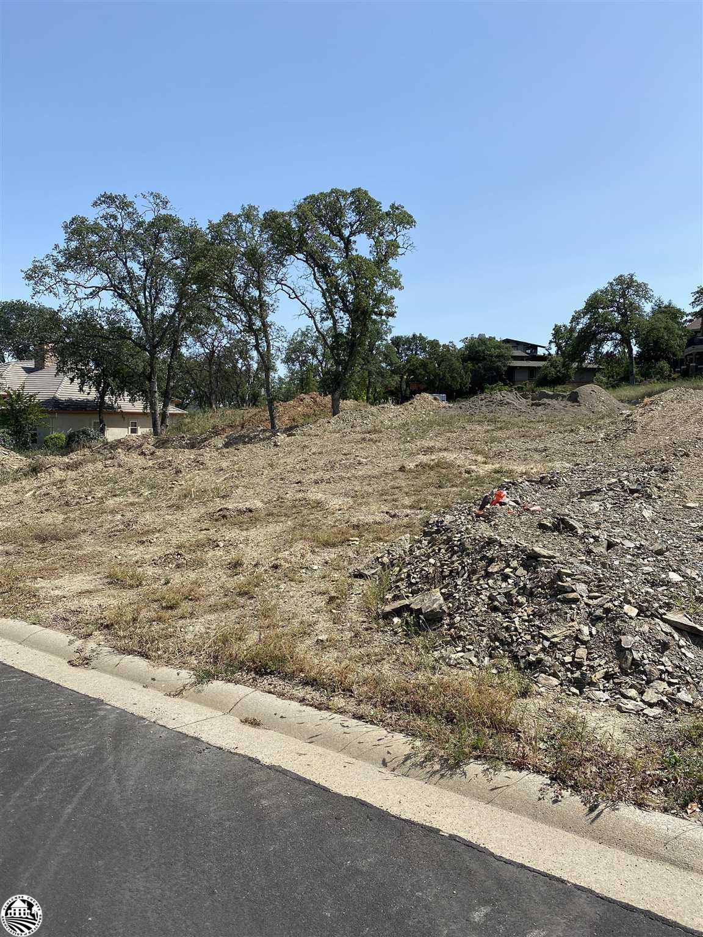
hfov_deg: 53.1
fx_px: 704
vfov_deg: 67.3
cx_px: 352
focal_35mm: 26
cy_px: 468
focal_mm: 4.25
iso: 32
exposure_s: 1/2967
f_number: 1.8
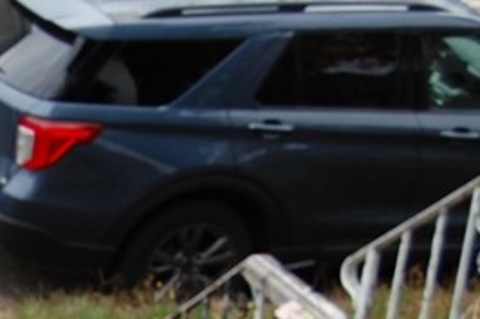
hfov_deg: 12.7
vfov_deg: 8.9
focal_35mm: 150
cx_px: -310
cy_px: 491
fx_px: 1999
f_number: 5.6
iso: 360
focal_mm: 26
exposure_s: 1/125
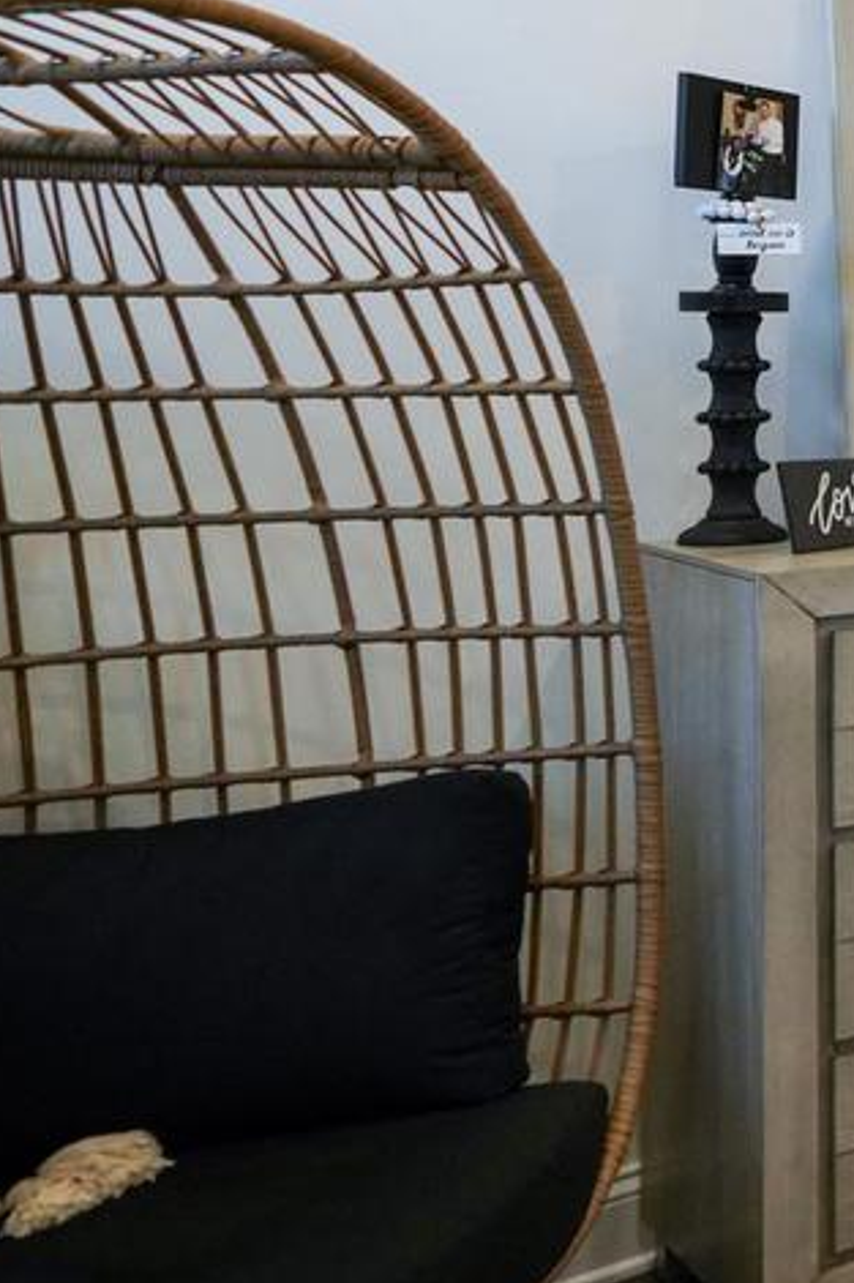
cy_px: 347
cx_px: 1902
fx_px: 1745
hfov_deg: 16.5
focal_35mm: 49
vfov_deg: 39.4
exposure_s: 1/160
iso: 1600
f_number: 4
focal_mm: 16
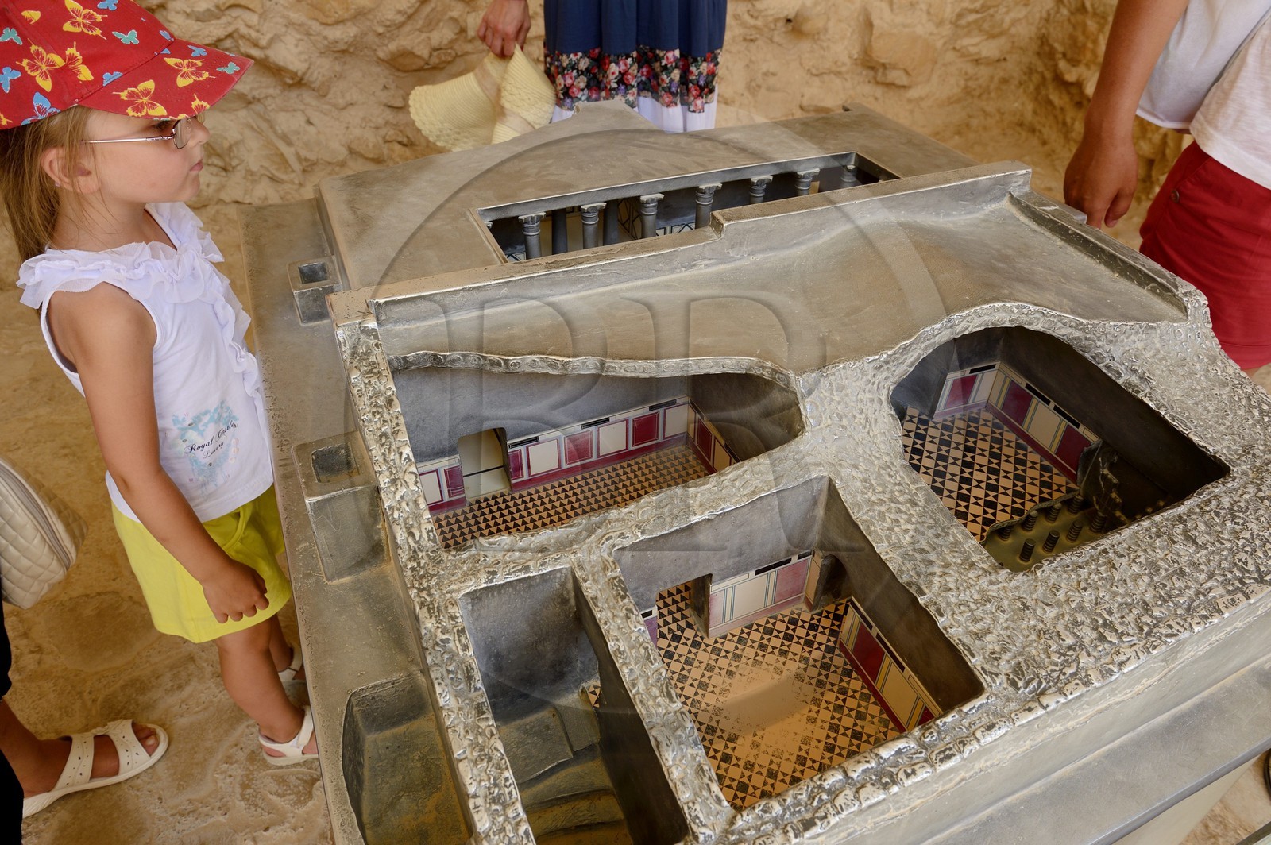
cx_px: 636
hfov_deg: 73.8
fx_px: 847
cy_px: 422
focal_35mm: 24
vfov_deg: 53.1
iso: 400
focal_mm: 24
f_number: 8
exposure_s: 1/125
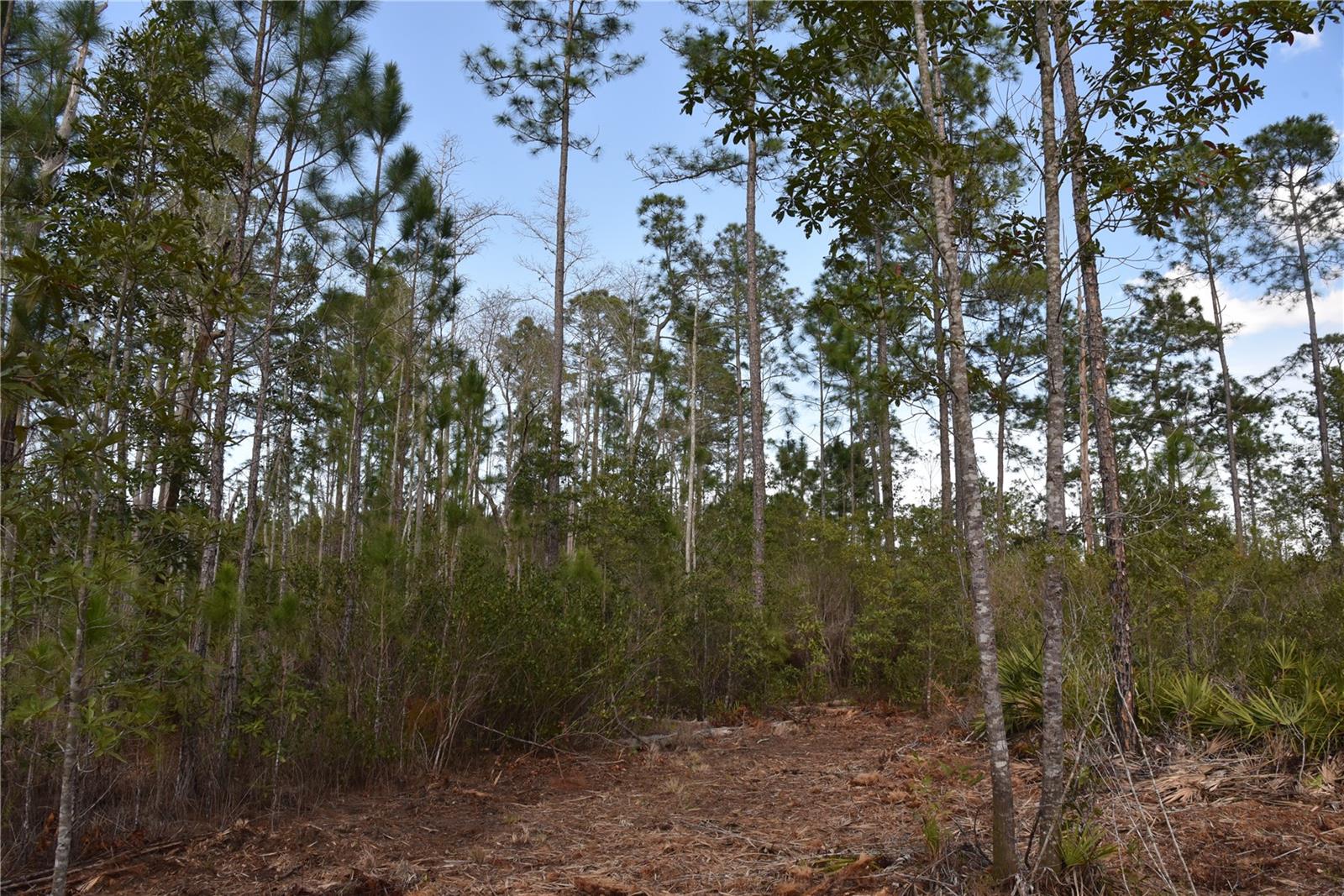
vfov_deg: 53.1
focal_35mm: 24
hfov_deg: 73.7
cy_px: 448
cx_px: 672
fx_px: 896
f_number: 11
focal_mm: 24
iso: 1250
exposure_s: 1/500
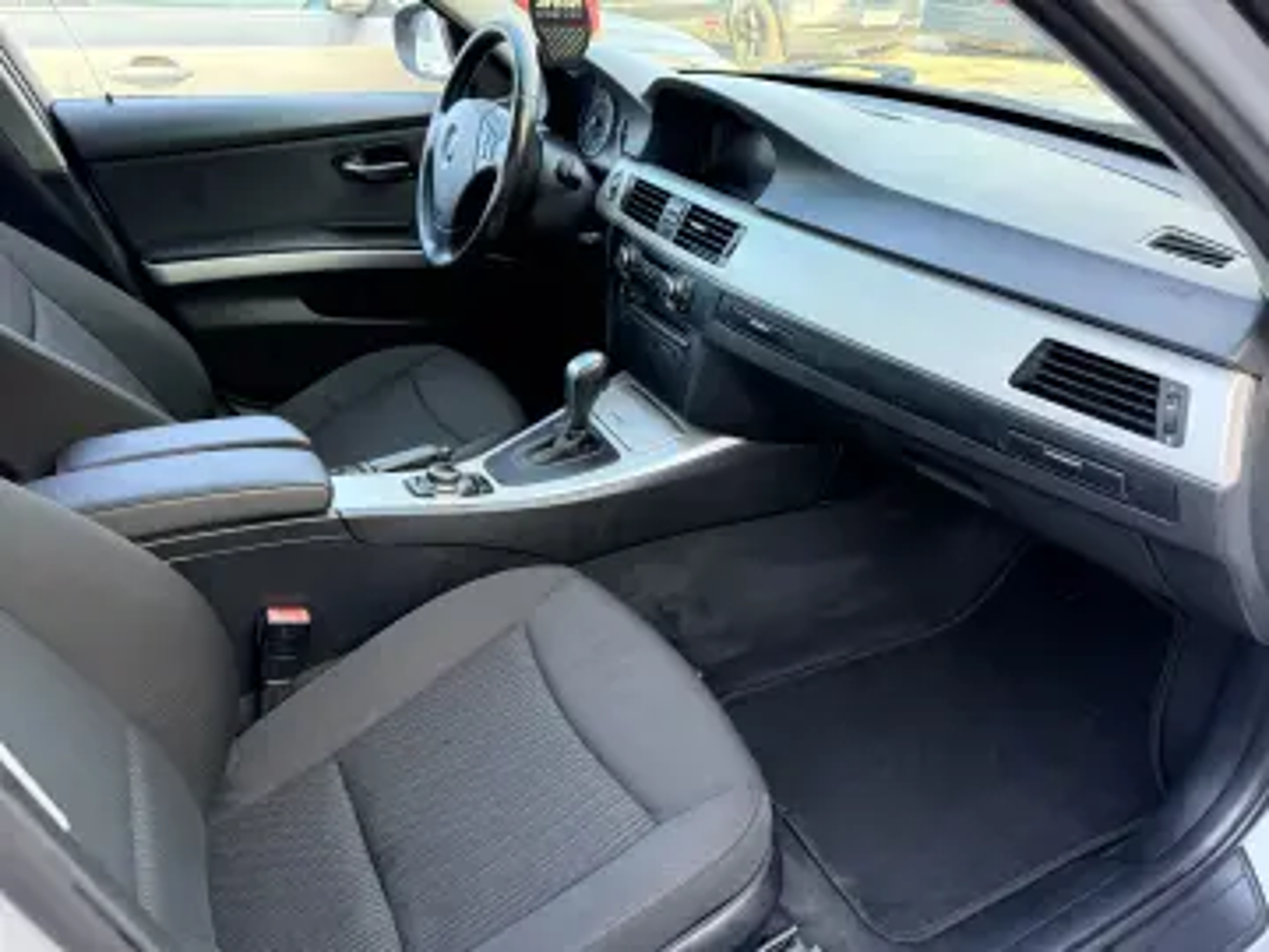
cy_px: 476
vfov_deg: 56.8
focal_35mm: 24
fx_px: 880
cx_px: 634
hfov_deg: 71.6
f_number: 1.78
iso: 200
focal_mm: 6.76
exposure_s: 1/120
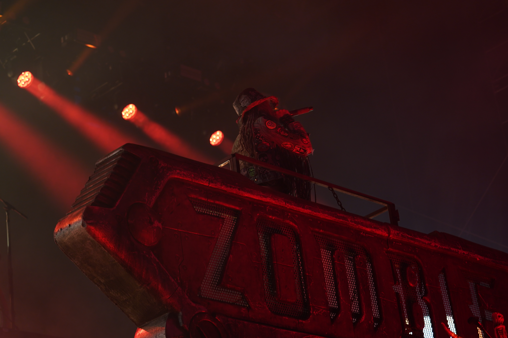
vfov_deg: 13.0
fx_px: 1482
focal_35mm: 105
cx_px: 254
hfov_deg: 19.5
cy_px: 169
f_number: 4
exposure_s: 1/125
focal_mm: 105
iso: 800
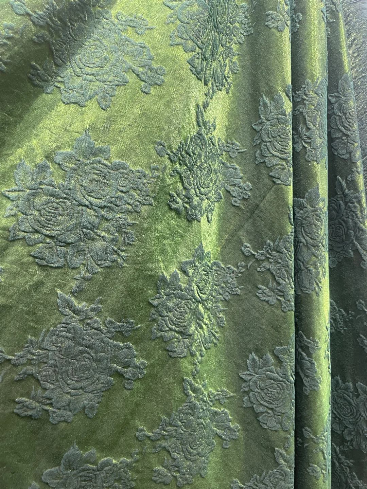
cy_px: 244
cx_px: 184
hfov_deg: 53.1
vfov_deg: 67.3
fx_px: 368
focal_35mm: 26
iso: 100
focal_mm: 4.2
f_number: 1.6
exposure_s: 1/50
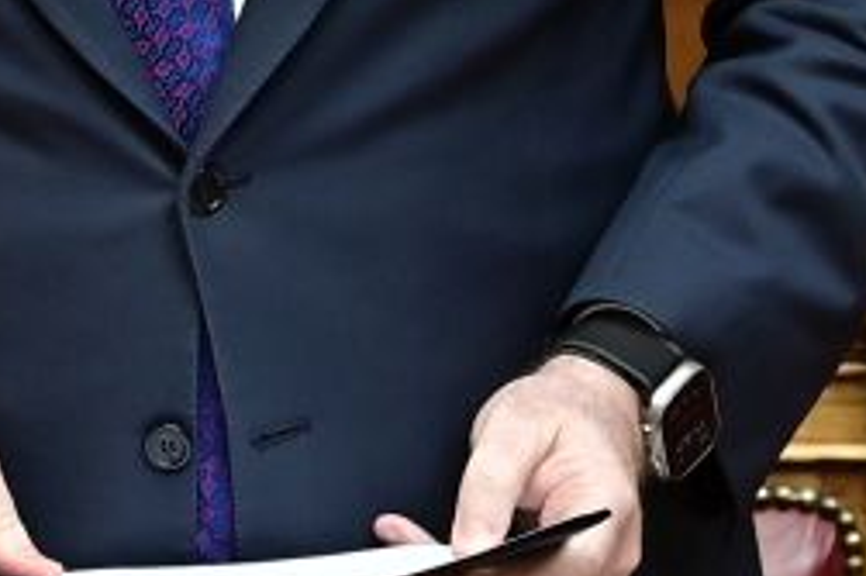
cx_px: -283
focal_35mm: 1435
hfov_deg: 1.4
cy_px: -186
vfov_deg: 1.0
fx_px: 34496
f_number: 4
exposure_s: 1/250
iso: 800
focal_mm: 200
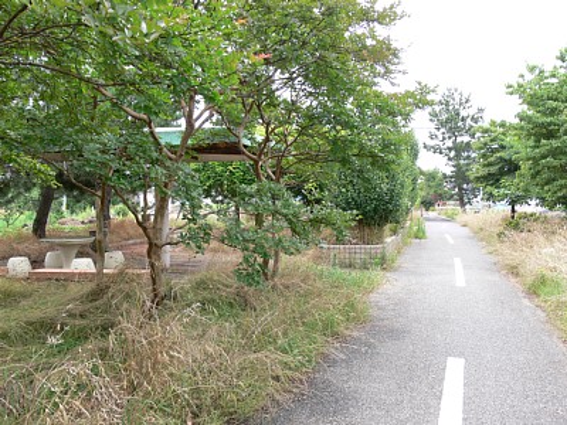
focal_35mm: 35
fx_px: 573
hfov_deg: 52.6
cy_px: 212
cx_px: 284
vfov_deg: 40.7
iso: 80
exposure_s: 1/100
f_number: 5
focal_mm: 7.4
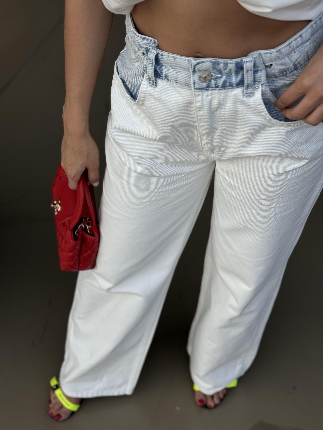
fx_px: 597
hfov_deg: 30.3
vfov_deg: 39.7
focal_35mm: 48
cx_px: 162
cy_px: 215
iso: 64
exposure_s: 1/237
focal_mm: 6.76
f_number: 1.78
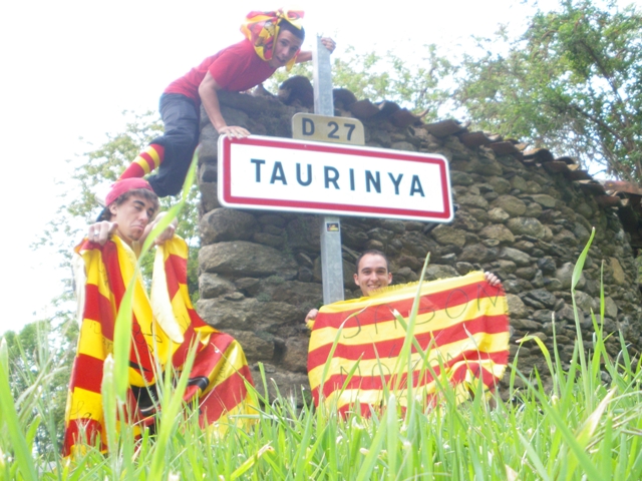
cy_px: 240
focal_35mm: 36
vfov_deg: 39.7
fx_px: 668
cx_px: 321
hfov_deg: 51.4
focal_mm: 6.3
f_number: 3.5
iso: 125
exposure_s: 1/50
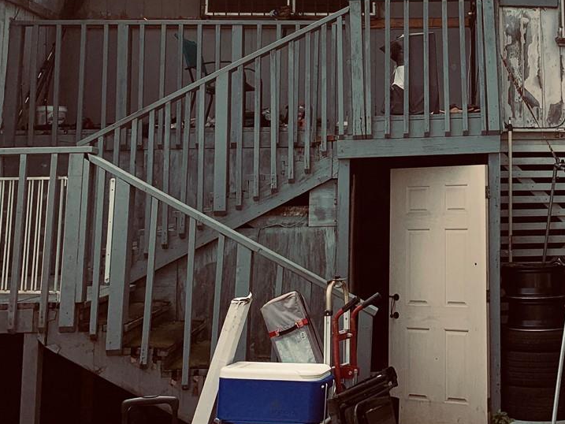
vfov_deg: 24.7
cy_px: 60
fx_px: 947
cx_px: 522
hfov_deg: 31.5
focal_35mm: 58
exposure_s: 1/1812
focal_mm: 4.25
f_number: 1.8
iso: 25
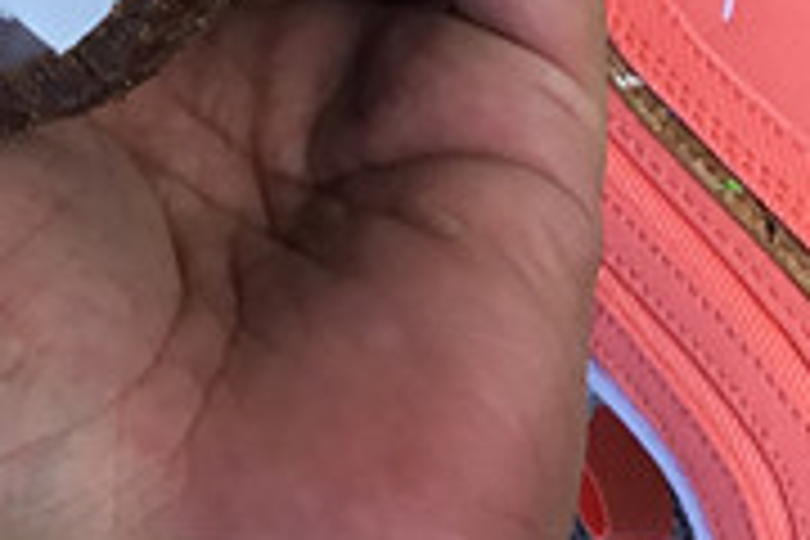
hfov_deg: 12.5
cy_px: -740
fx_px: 3622
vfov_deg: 7.9
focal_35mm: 161
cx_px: -171
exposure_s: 1/242
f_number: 2.4
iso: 25
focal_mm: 3.3
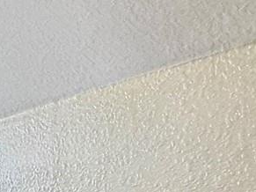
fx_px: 569
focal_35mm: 77
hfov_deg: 17.4
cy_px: 233
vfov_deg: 18.1
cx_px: -270
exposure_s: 1/95
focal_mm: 2.22
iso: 320
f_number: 2.2
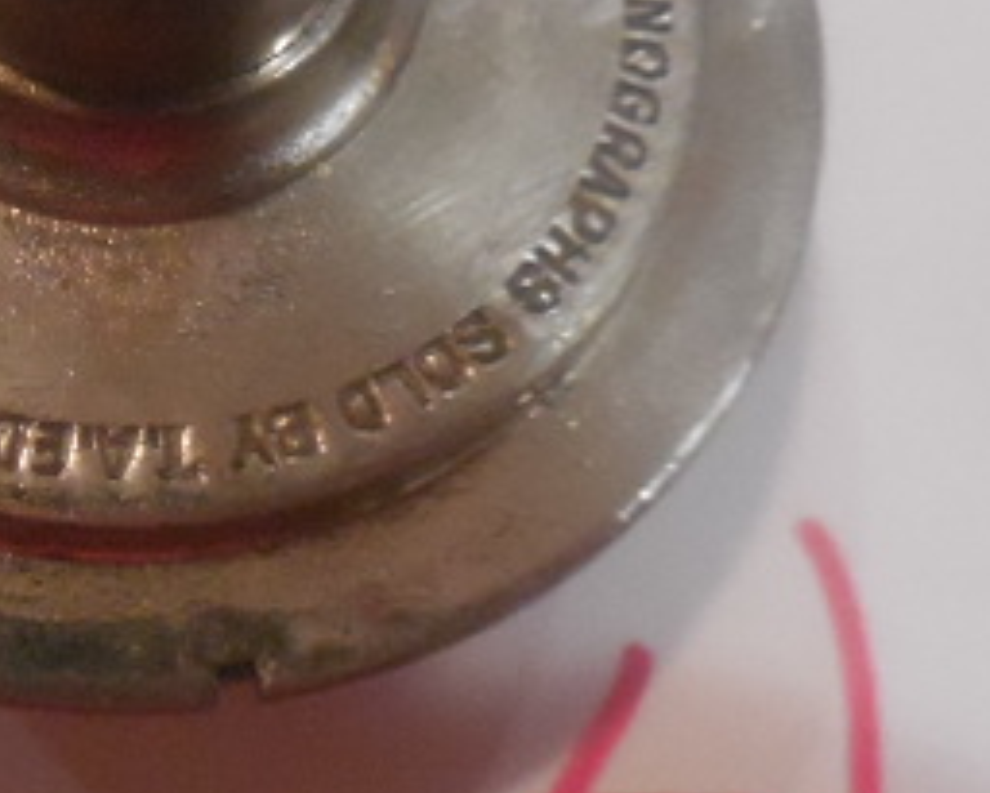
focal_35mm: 61
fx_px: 1788
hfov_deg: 28.7
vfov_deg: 25.0
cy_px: 325
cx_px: -39
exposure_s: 1/80
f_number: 3.7
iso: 1600
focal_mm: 4.5
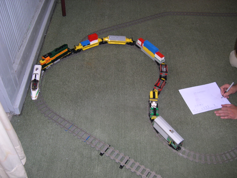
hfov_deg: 49.0
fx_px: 260
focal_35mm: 38
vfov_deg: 37.7
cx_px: 118
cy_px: 89
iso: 100
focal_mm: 8
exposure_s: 1/60
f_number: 2.8
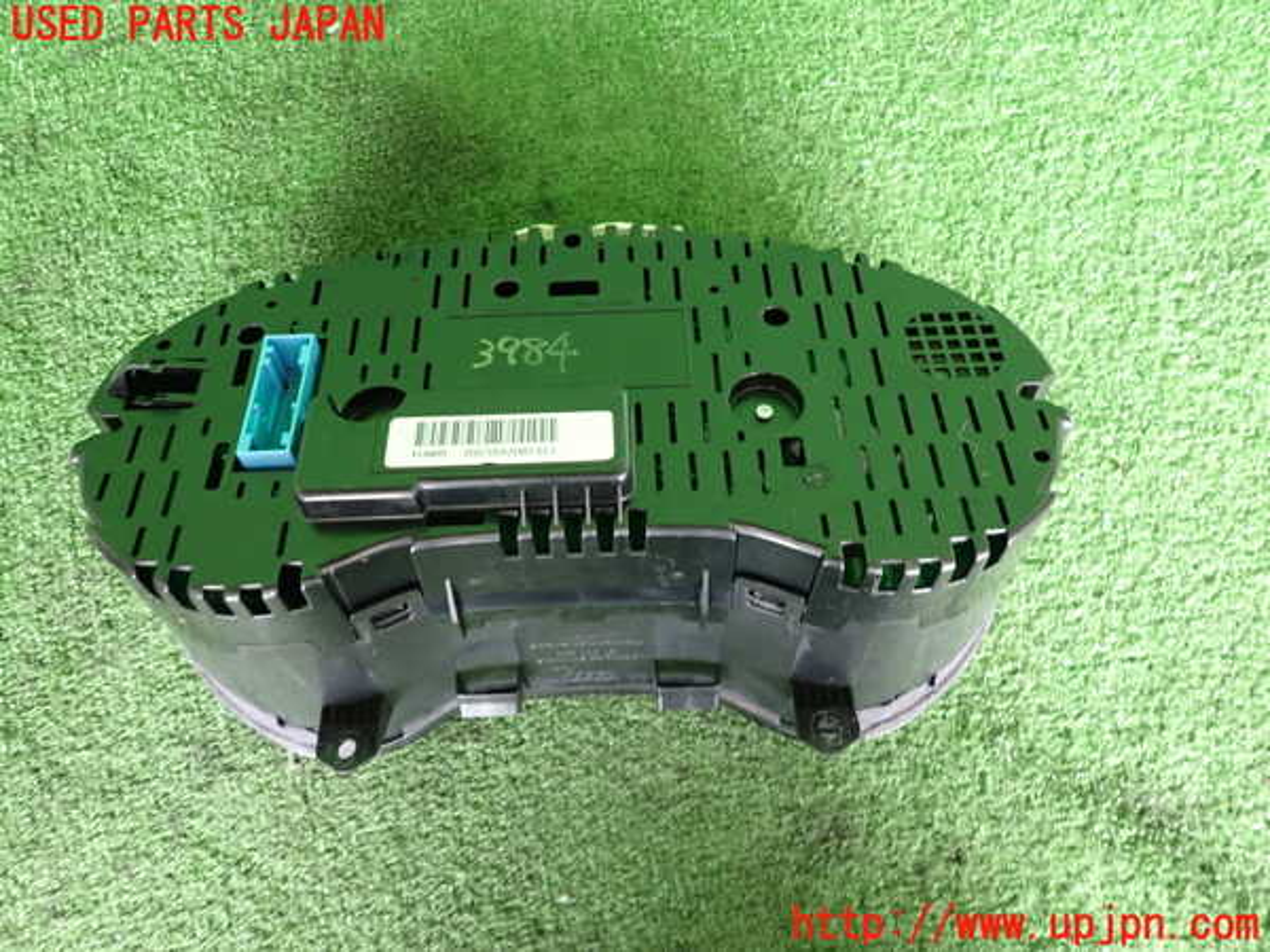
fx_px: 917
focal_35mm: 25
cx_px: 635
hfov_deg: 69.4
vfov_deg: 54.9
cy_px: 476
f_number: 2
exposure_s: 1/30
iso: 250
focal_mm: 4.5
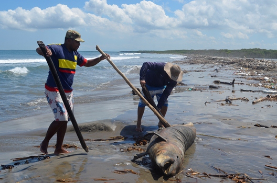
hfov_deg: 46.5
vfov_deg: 31.8
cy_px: 92
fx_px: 323
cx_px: 138
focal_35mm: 42
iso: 100
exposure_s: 1/320
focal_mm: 28
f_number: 8
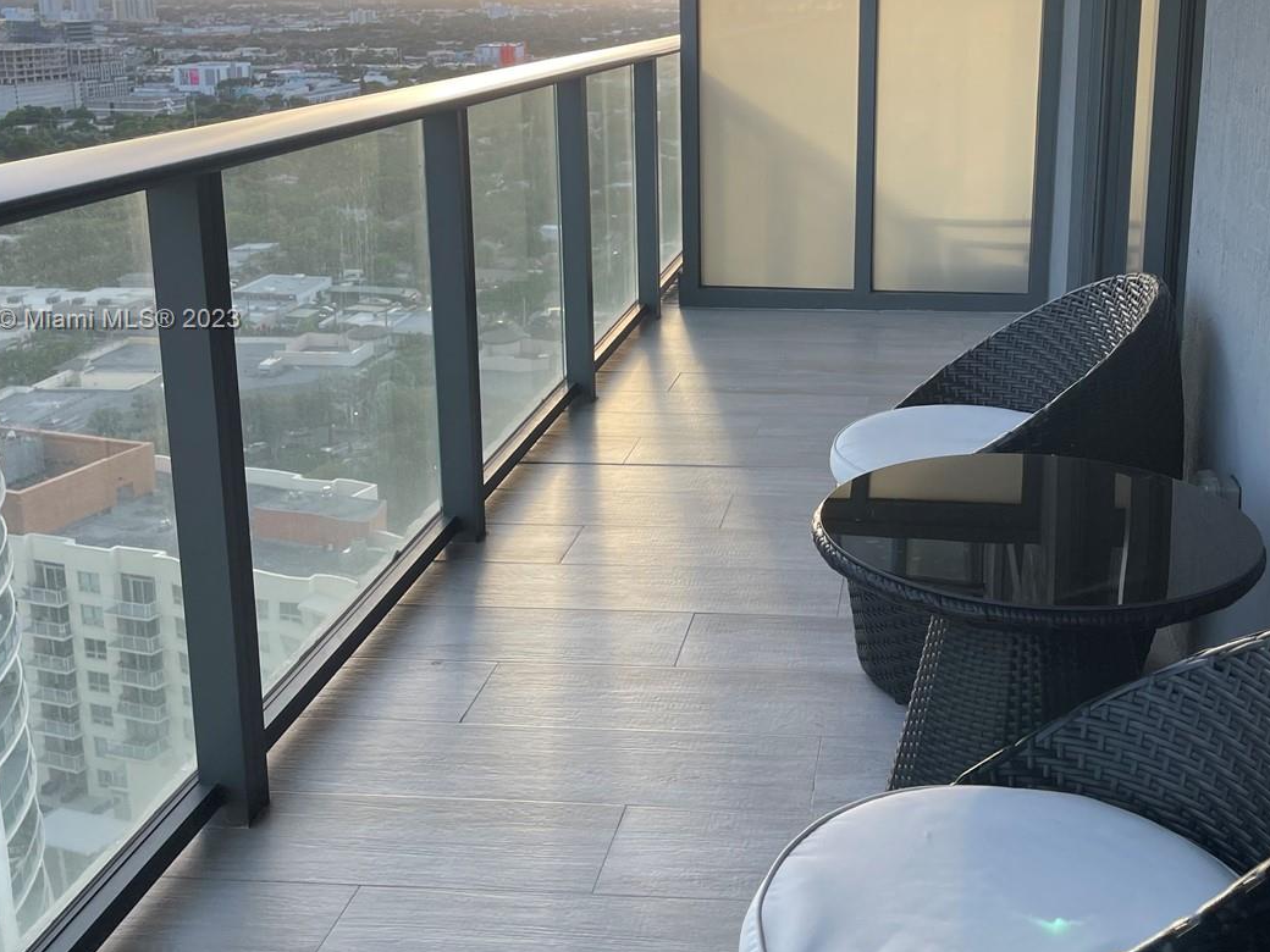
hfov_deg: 46.2
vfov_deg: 35.6
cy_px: 321
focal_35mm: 40
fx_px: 1468
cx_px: 827
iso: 32
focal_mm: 5.1
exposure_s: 1/717
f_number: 1.6
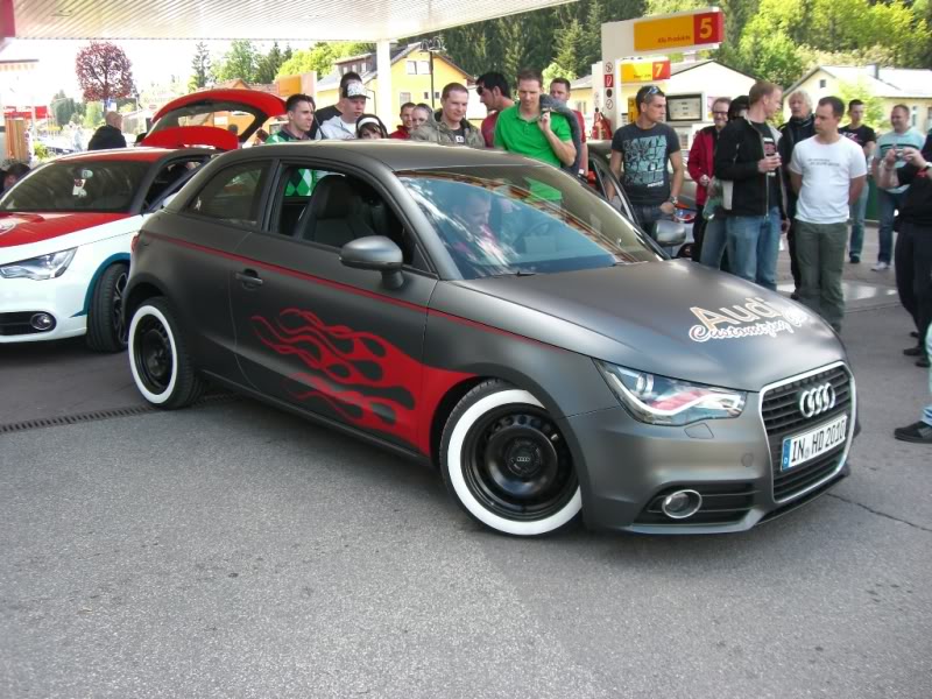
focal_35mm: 38
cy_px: 350
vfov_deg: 37.7
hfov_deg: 49.0
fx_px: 1023
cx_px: 466
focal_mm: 6.2
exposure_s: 1/160
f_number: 2.7
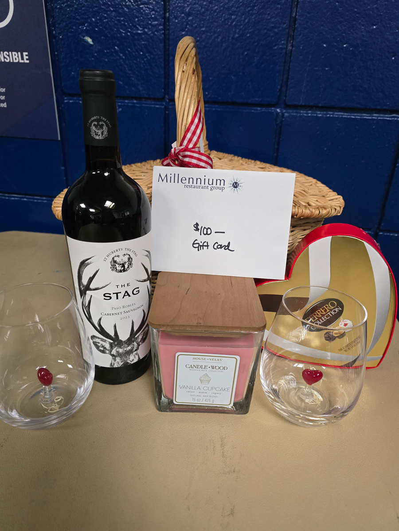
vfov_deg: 73.9
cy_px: 266
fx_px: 353
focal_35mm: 23
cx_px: 200
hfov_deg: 58.9
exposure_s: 1/120
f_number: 1.7
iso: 640
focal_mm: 6.3
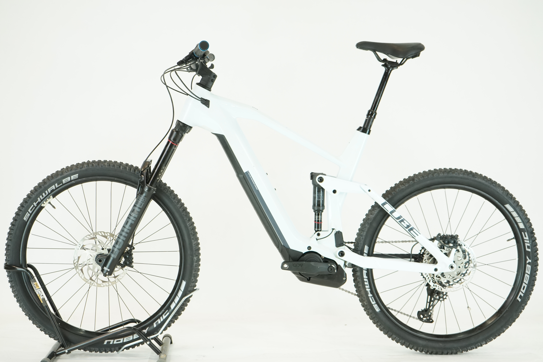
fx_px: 905
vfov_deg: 22.6
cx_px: 272
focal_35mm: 60
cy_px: 181
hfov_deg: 33.4
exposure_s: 1/200
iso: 1600
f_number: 5
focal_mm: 60
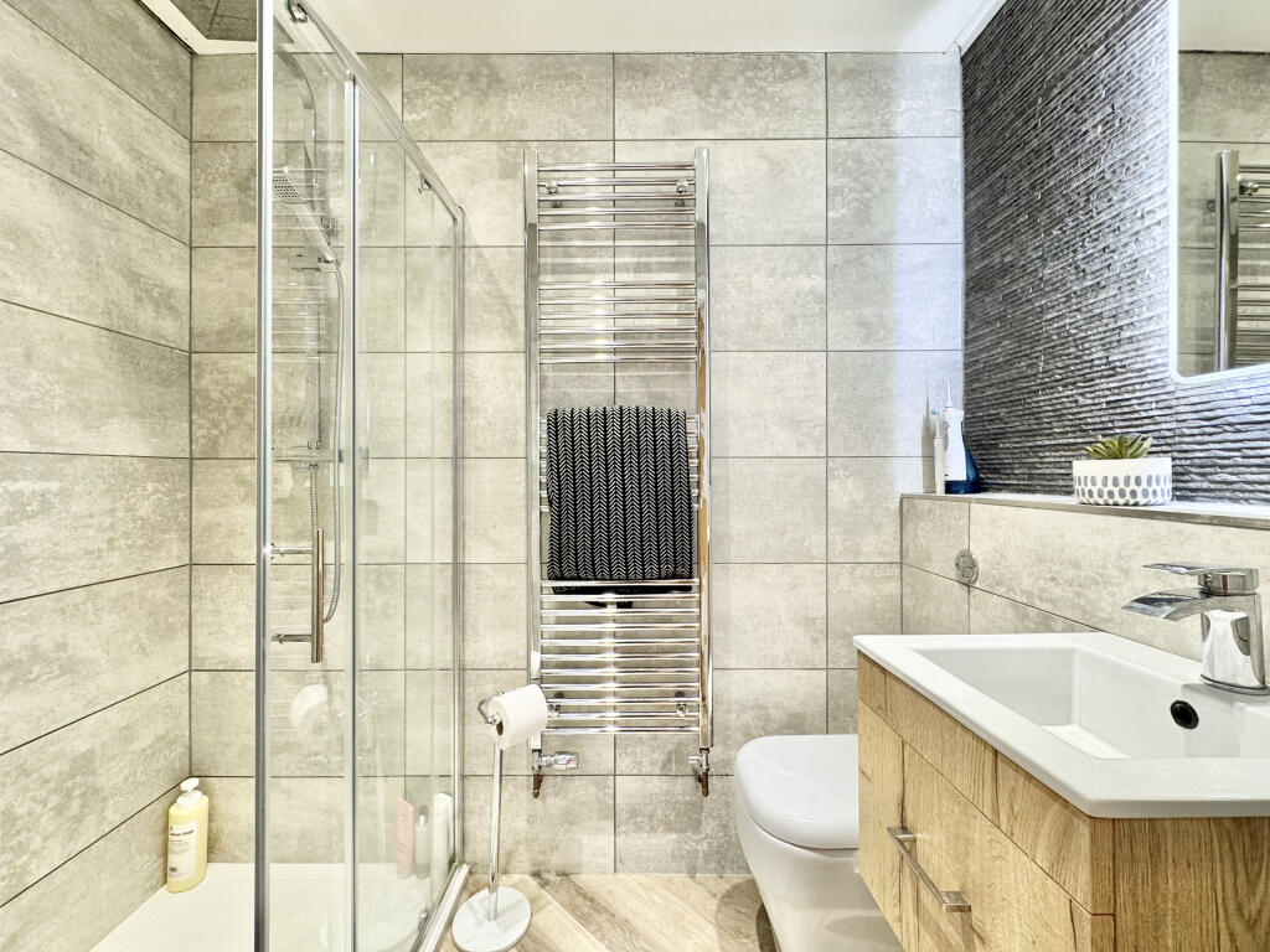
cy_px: 476
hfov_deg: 102.1
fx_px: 514
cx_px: 635
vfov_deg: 85.7
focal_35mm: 14
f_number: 2.2
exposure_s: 1/50
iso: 200
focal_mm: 2.22
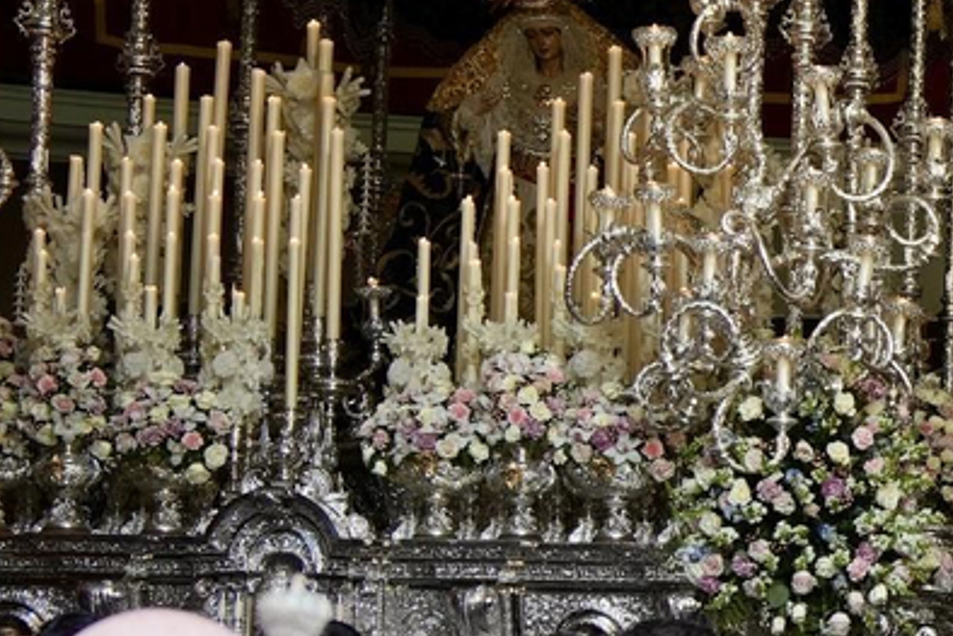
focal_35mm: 142
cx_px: 1891
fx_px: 3760
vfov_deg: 9.6
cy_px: 723
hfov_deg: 12.7
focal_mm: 35
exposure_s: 1/200
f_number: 4
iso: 640
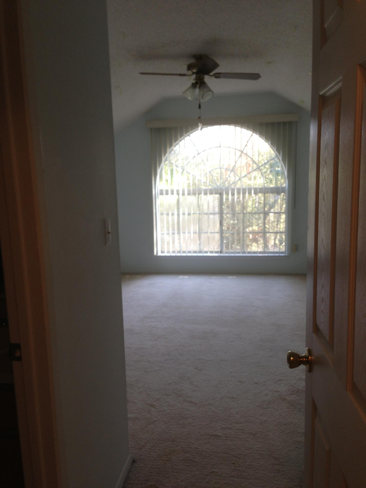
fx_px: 465
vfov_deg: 55.4
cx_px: 183
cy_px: 244
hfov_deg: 42.9
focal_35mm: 33
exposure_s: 1/30
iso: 50
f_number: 2.4
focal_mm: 4.13
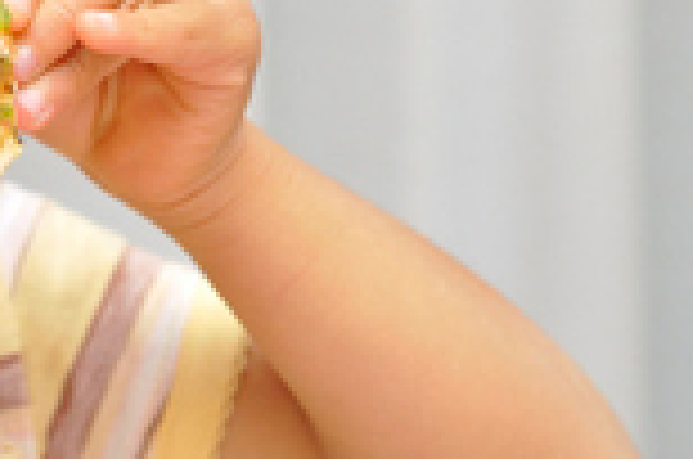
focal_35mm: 263
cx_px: -54
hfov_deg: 7.8
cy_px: -182
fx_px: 5052
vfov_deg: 5.2
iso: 200
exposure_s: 1/160
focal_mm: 60
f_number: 4.5
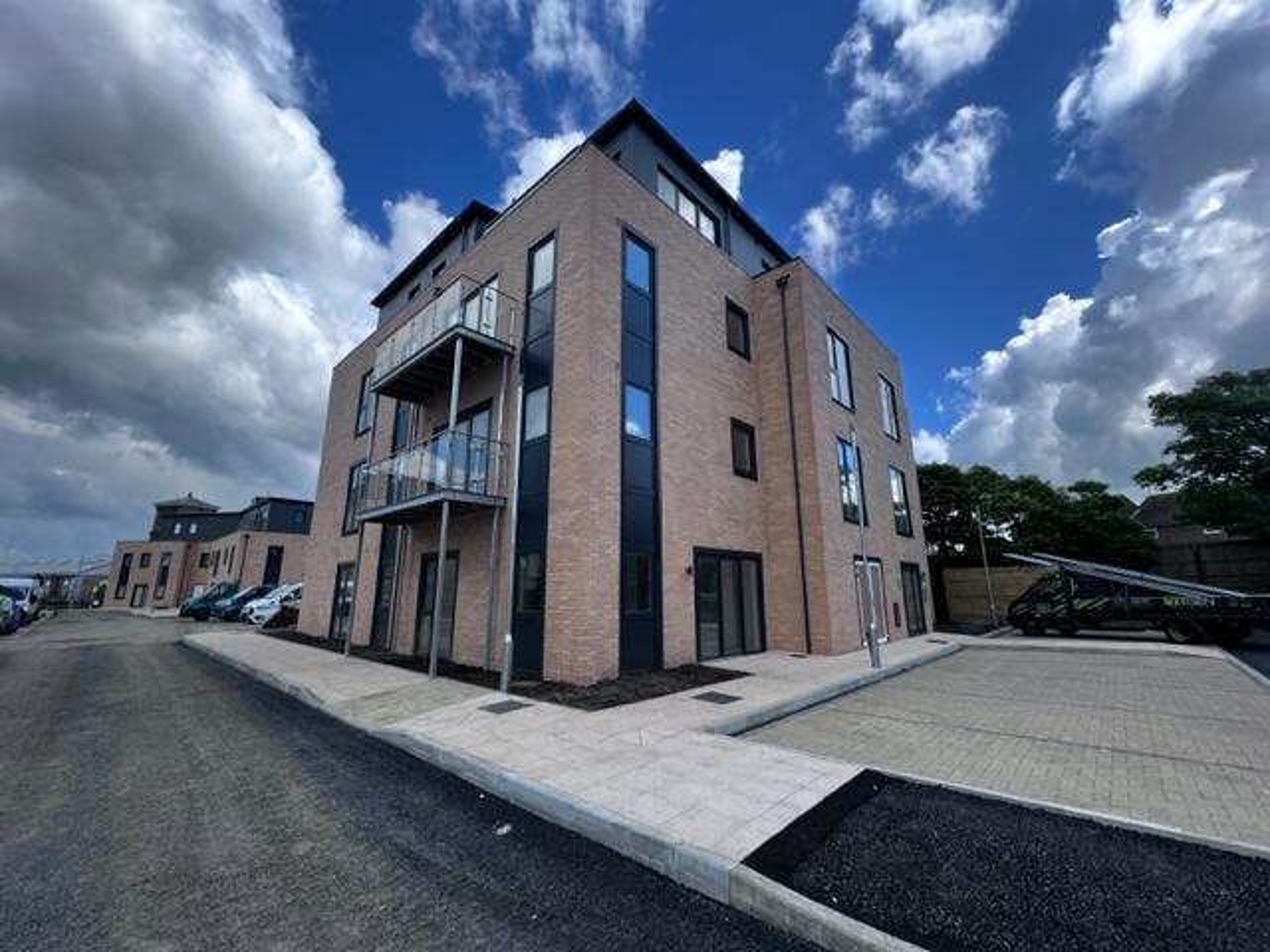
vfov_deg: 89.9
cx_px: 635
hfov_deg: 106.2
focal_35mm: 13
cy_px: 476
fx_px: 477
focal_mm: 1.57
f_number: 1.8
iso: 32
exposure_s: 1/911
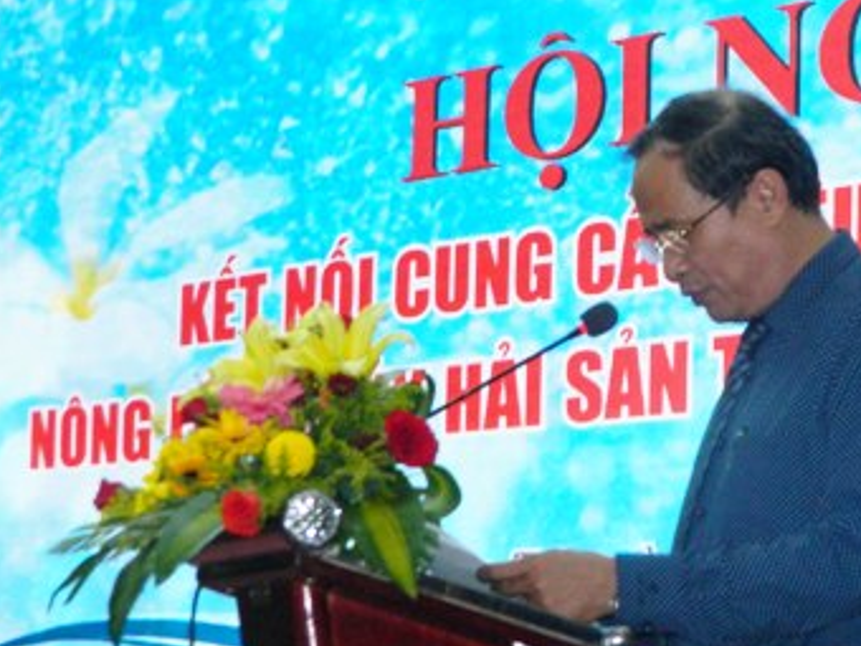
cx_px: 750
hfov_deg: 12.4
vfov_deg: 9.4
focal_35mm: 158
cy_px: 415
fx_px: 3930
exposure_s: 1/50
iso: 250
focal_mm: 15.1
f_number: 4.2
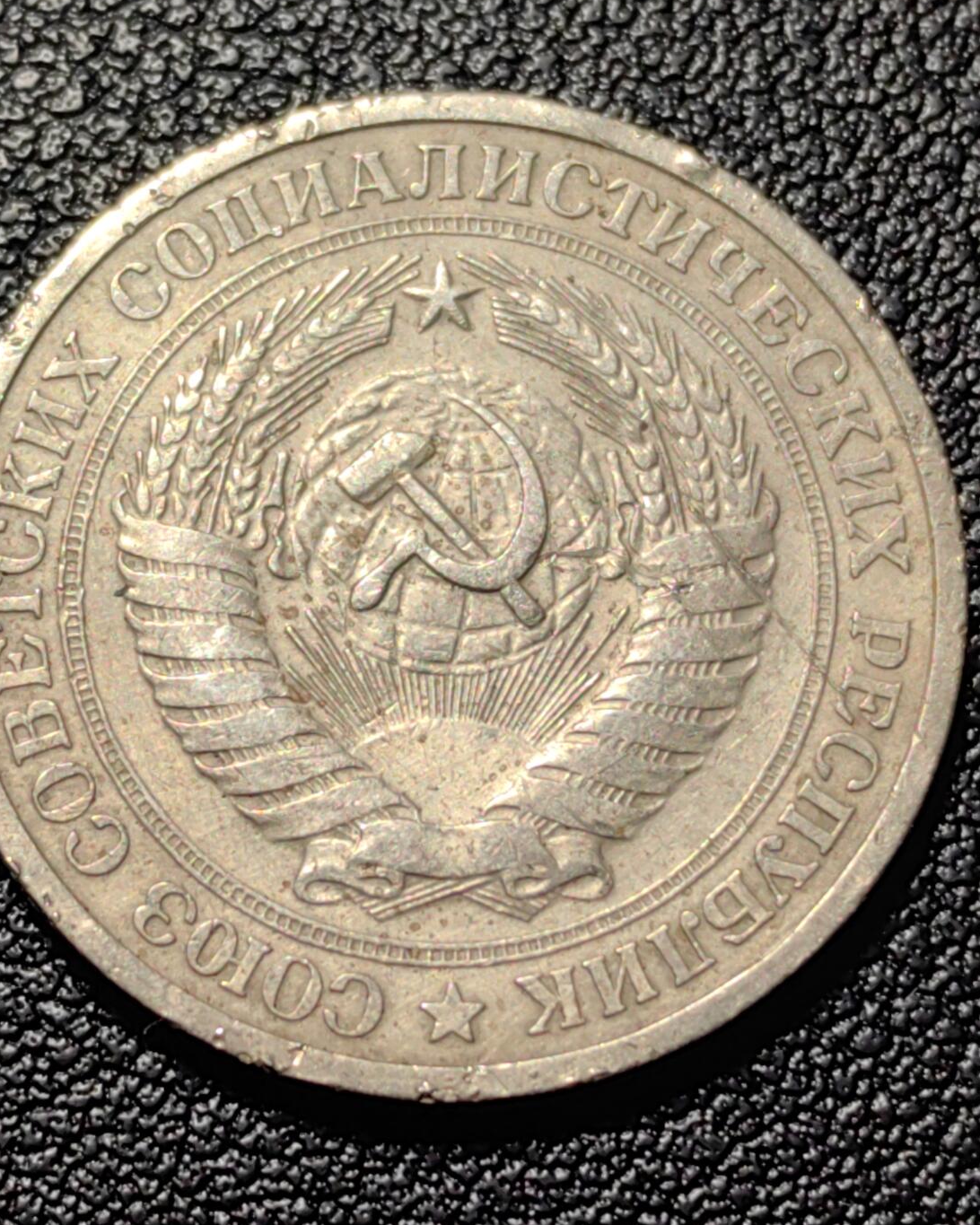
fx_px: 3734
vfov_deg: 18.6
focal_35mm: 103
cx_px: 428
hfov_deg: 14.9
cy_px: 608
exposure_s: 1/146
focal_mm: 5.75
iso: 50
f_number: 2
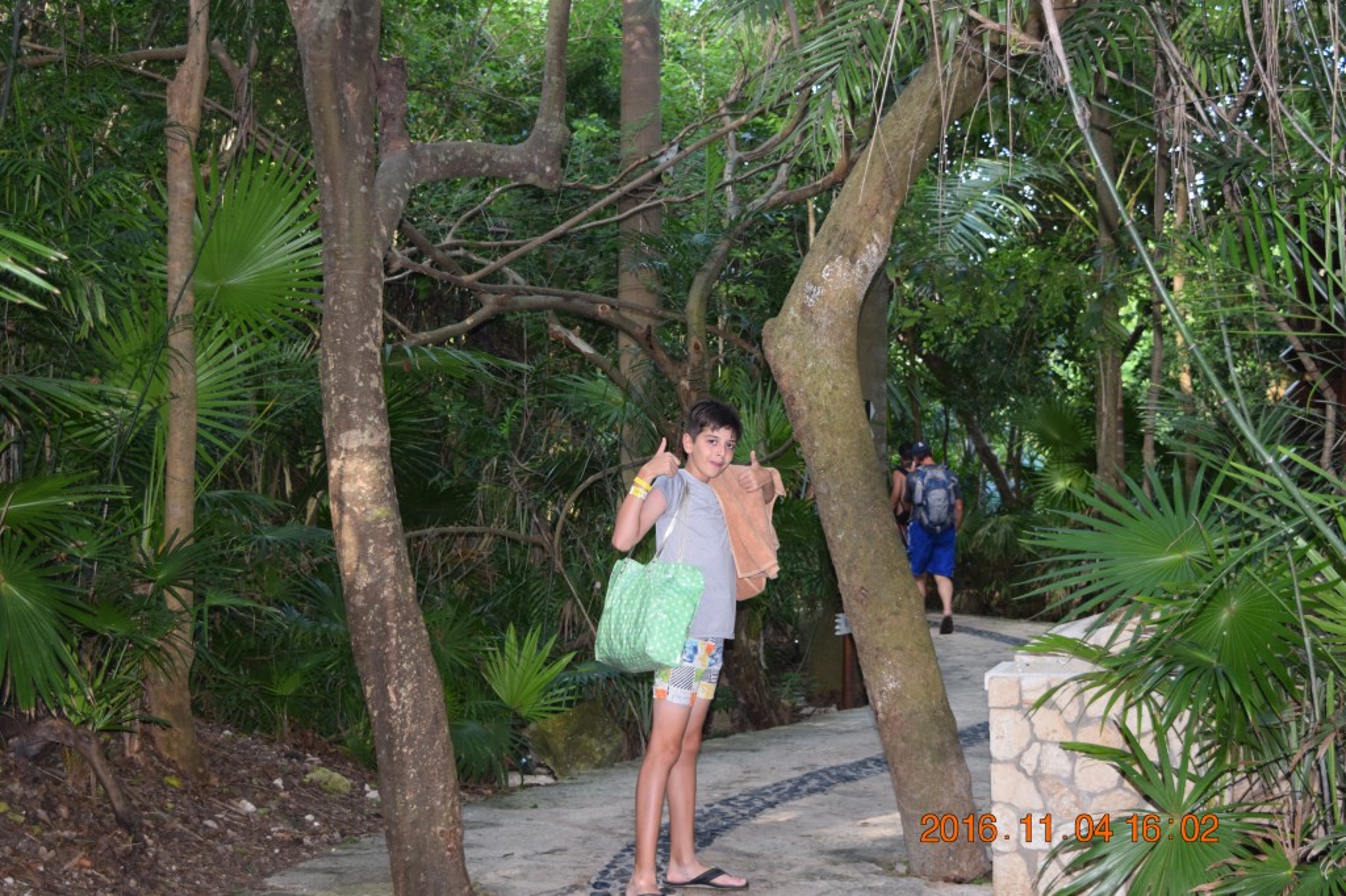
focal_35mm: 54
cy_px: 448
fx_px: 2018
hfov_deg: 36.9
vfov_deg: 25.0
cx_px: 673
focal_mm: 36
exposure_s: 1/100
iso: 800
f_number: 5
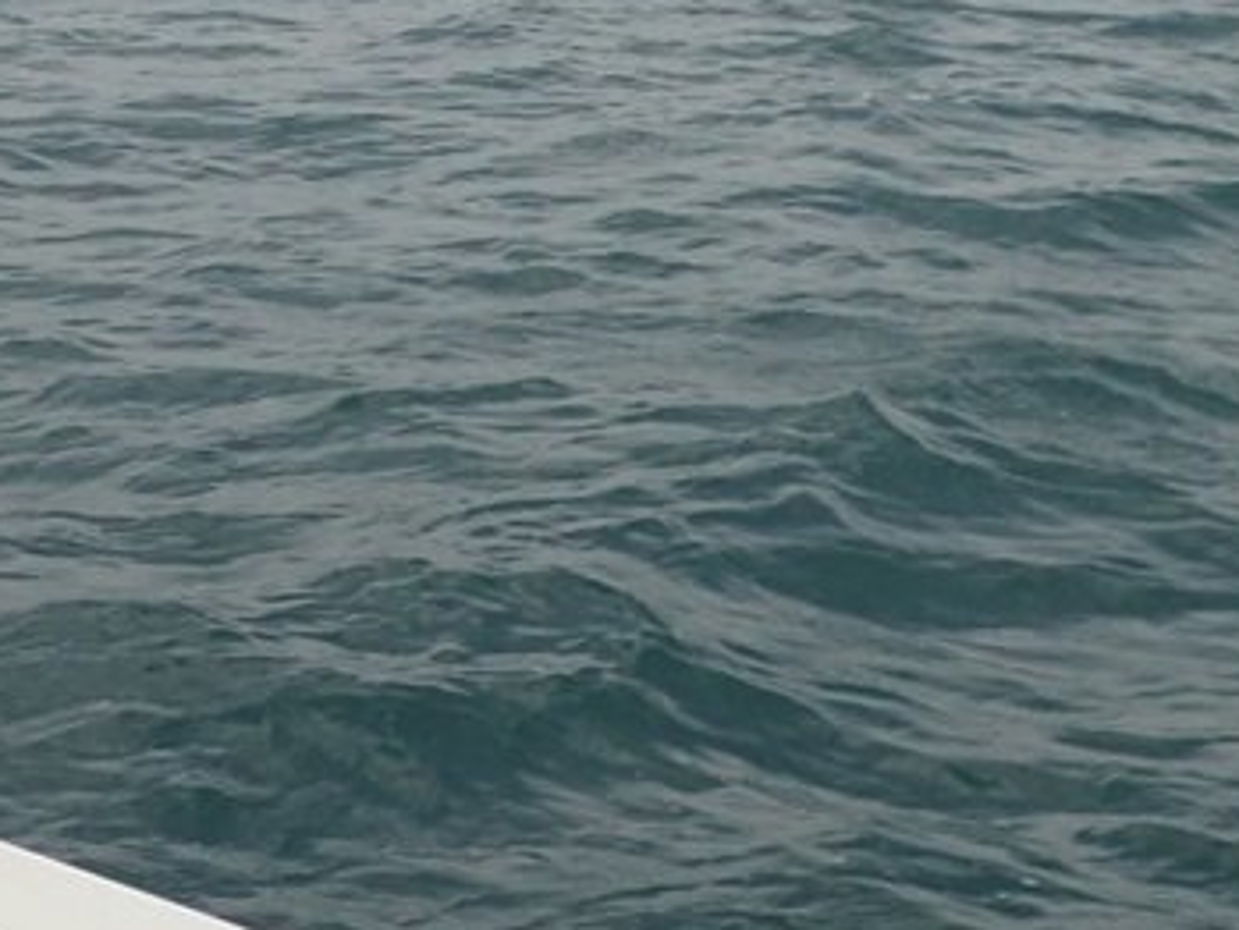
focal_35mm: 110
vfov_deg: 13.3
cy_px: -14
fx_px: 3939
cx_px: -18
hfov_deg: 17.4
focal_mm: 5.5
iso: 100
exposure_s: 1/500
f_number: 3.2
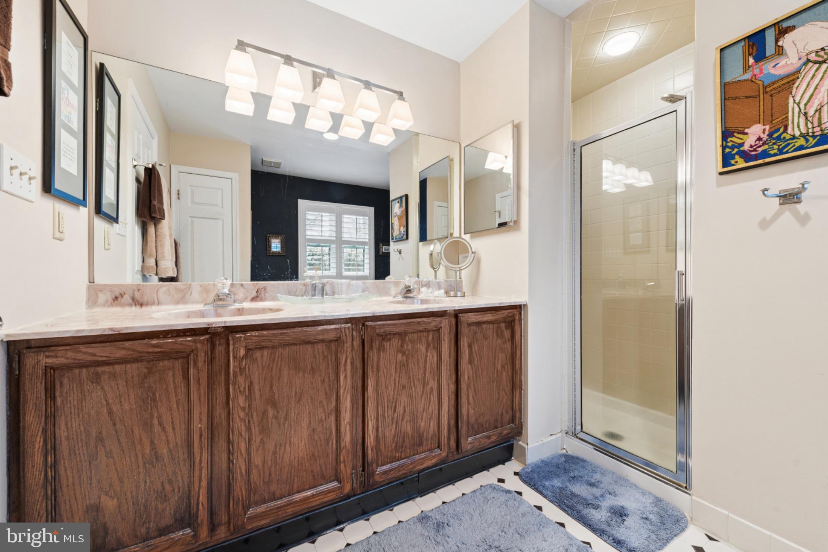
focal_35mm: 14
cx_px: 414
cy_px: 276
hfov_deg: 104.2
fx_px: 322
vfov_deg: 81.3
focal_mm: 14
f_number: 9
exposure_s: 1/13
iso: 250
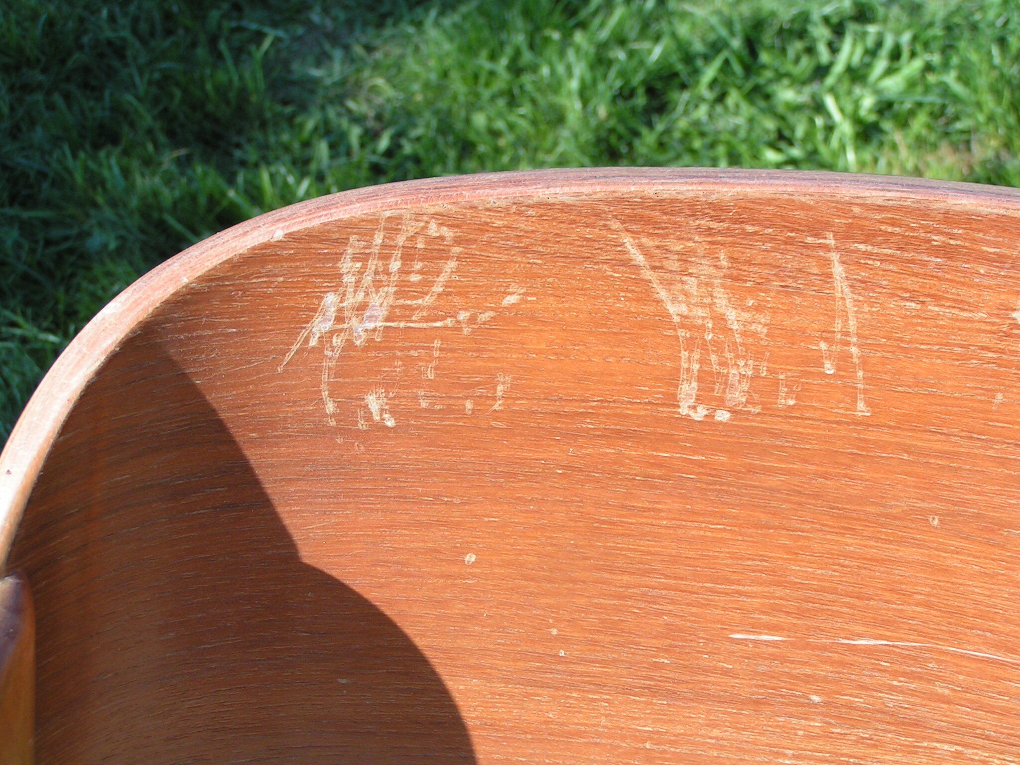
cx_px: 510
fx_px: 1856
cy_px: 382
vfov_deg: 23.3
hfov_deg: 30.7
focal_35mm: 63
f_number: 5
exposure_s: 1/160
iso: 50
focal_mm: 9.7
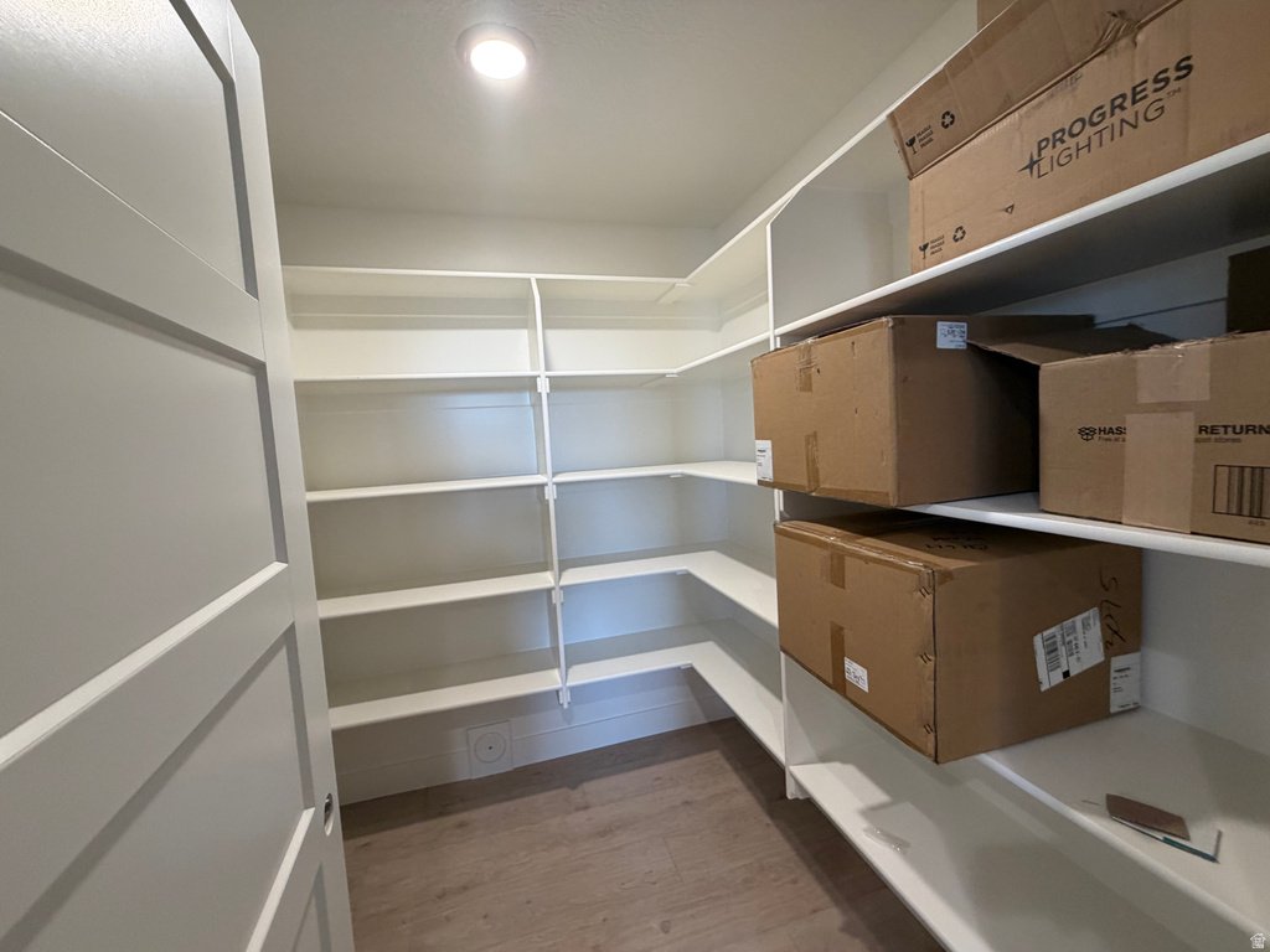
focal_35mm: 14
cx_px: 635
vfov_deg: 85.7
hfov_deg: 102.1
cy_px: 476
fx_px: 514
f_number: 2.2
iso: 250
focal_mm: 2.22
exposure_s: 1/60
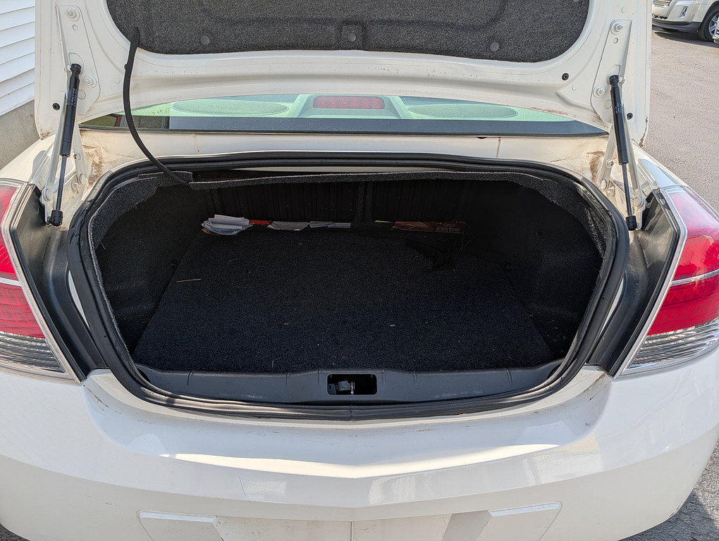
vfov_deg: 56.9
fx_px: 499
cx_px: 360
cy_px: 270
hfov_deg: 71.5
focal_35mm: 24
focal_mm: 6.9
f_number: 1.68
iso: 25
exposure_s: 1/6579
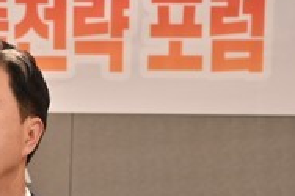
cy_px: 191
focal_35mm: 198
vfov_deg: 6.9
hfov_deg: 10.3
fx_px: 1621
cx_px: -41
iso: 1000
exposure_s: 1/200
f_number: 5
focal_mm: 62
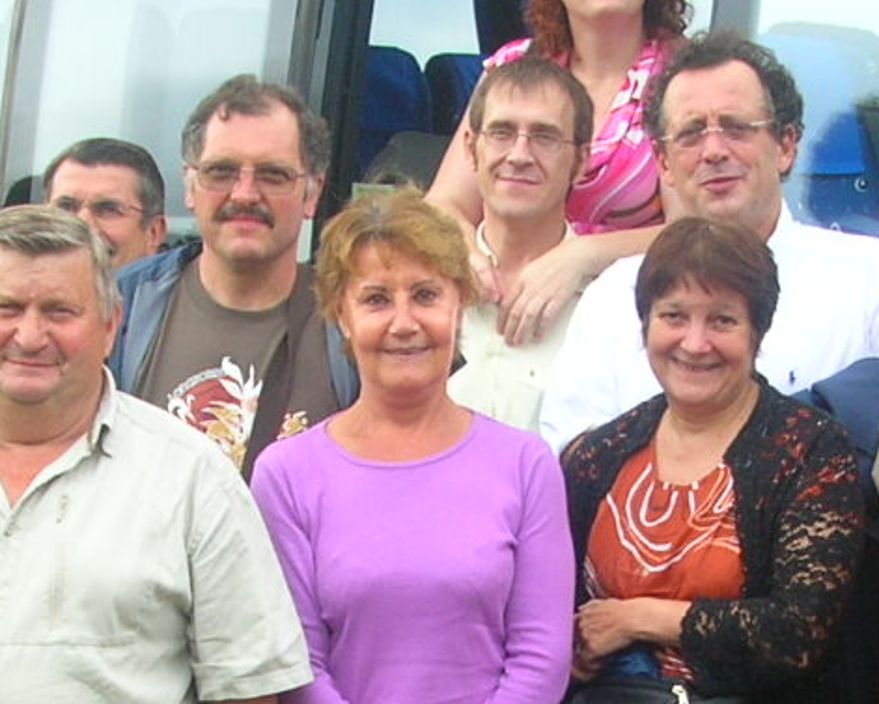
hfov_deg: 16.6
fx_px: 3018
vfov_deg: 13.0
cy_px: 781
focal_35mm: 116
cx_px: 530
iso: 50
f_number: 2.8
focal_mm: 5.8
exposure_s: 1/170
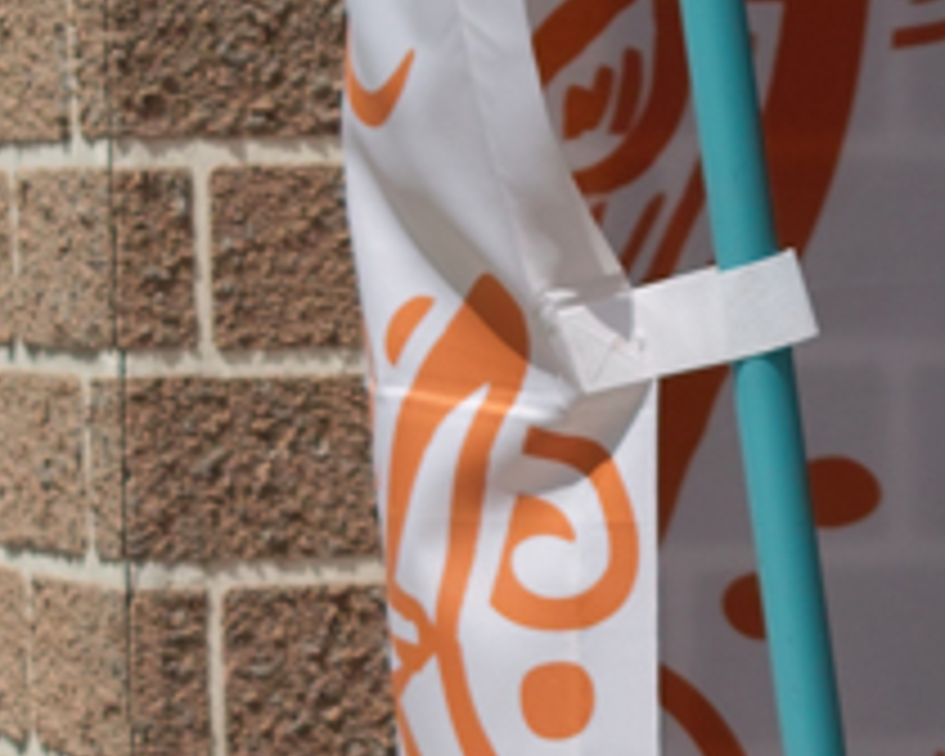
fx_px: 5258
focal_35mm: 188
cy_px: 1368
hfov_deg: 10.1
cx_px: 1076
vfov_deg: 7.9
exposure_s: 1/2000
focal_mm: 24.2
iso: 100
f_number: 2.8
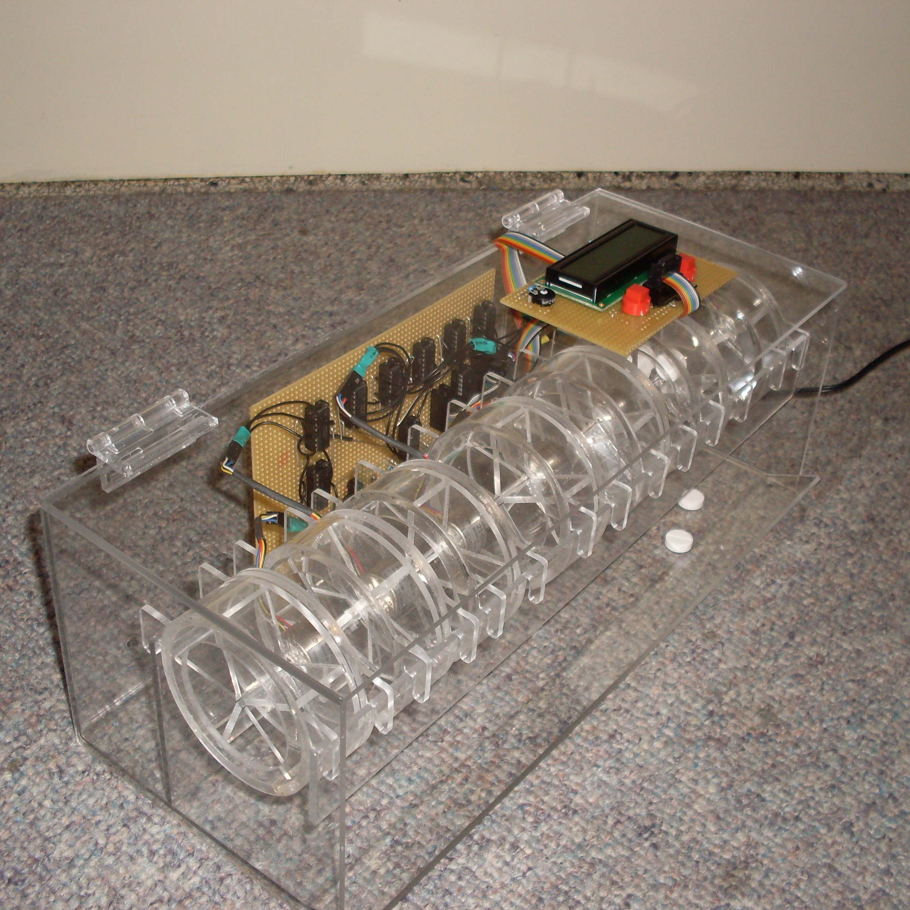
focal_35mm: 45
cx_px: 470
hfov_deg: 37.5
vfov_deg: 37.6
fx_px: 1338
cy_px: 455
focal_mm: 6.3
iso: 100
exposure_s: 1/45
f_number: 2.8
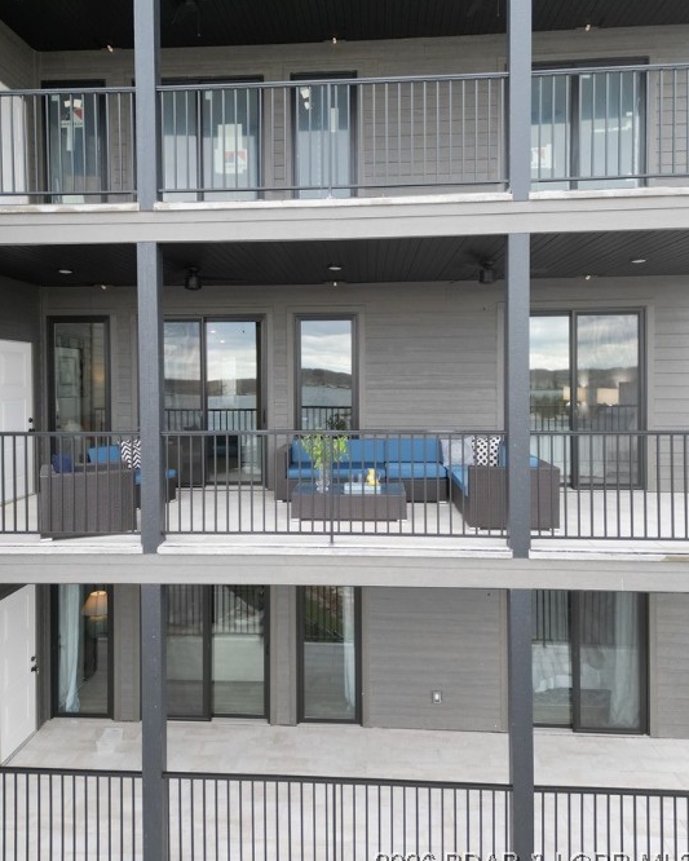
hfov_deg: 53.2
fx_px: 688
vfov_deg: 64.0
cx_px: 328
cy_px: 396
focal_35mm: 27
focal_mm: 6.72
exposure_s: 1/125
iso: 140
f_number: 1.7
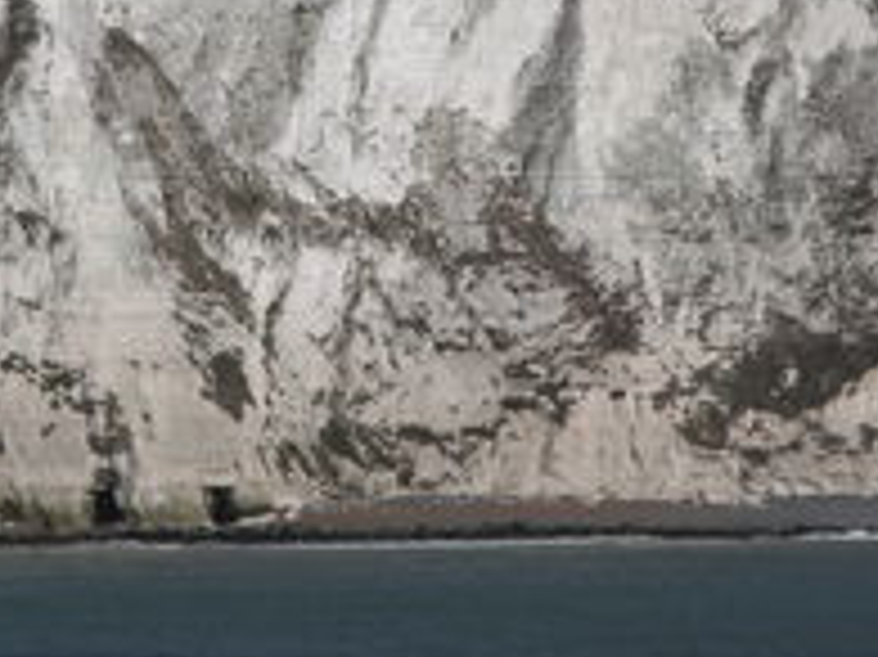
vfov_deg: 3.6
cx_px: 554
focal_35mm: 416
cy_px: 144
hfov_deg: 4.8
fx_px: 10545
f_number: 7.2
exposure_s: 1/735
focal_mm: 52.4
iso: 100
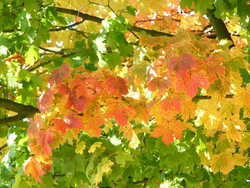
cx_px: 125
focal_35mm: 264
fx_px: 1907
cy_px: 94
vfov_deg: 5.6
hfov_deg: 7.5
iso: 100
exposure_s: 1/125
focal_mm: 43.9
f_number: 4
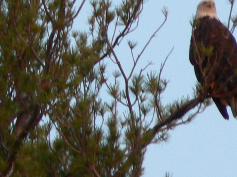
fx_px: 11281
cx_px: 13
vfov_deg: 0.9
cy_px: 45
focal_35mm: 1648
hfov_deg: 1.2
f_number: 3.6
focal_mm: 72
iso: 80
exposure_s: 1/100
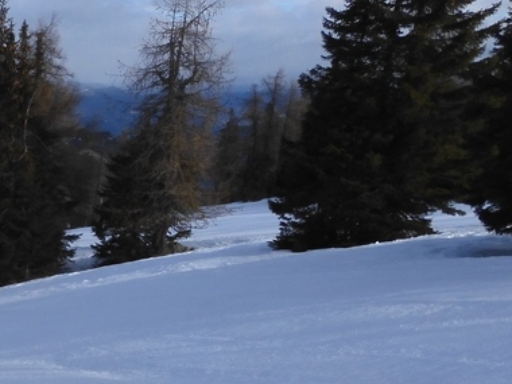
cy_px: 361
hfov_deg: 27.6
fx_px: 887
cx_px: -127
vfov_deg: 23.6
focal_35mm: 60
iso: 100
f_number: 3.4
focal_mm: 4.3
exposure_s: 1/1600
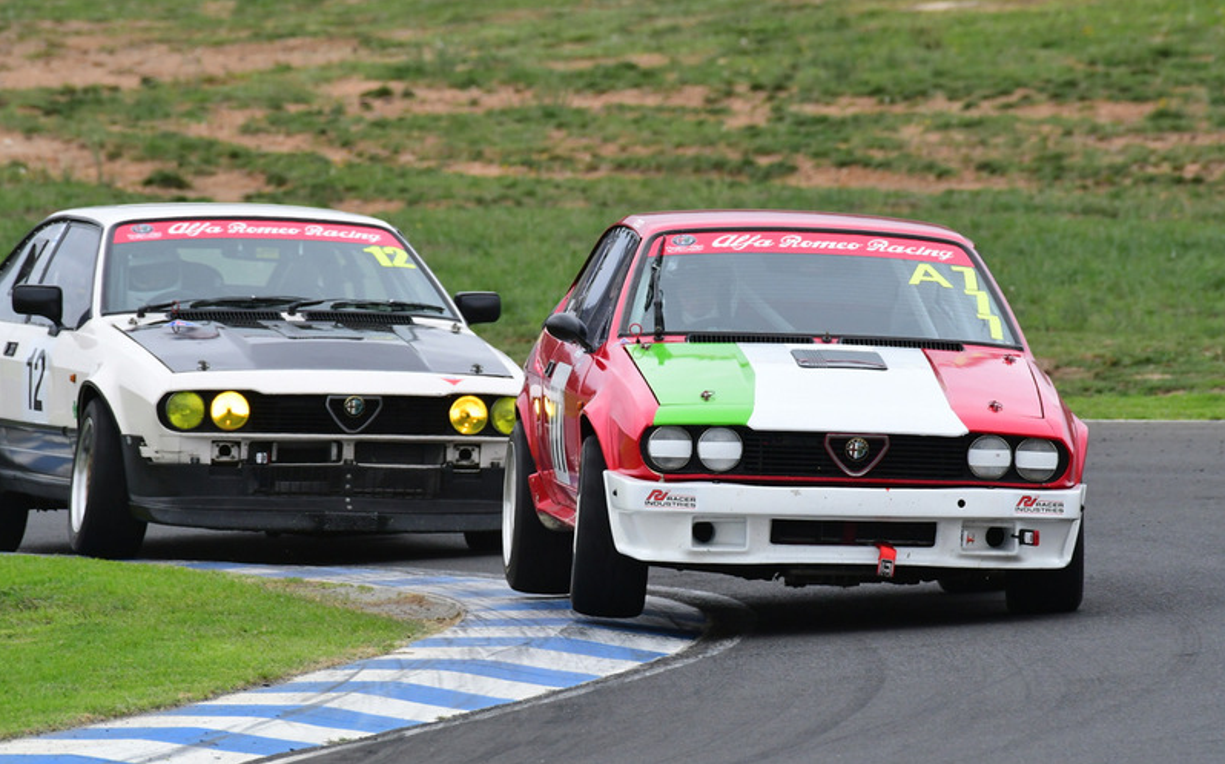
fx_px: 25596
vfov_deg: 1.7
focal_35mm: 767
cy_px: 380
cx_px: 612
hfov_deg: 2.7
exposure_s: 1/640
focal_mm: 500
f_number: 11
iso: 1250
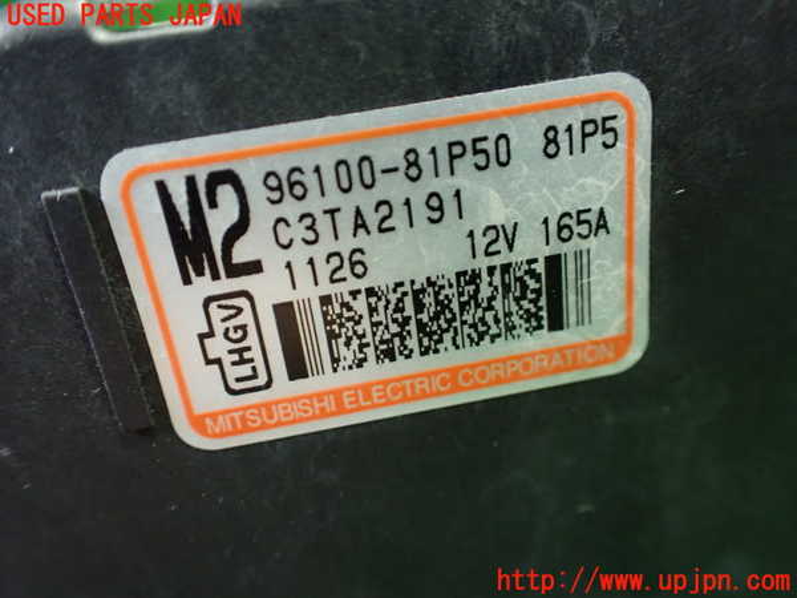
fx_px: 691
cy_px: 299
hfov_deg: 60.0
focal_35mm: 30
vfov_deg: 46.8
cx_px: 398
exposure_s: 1/50
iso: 800
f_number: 2.3
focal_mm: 5.4
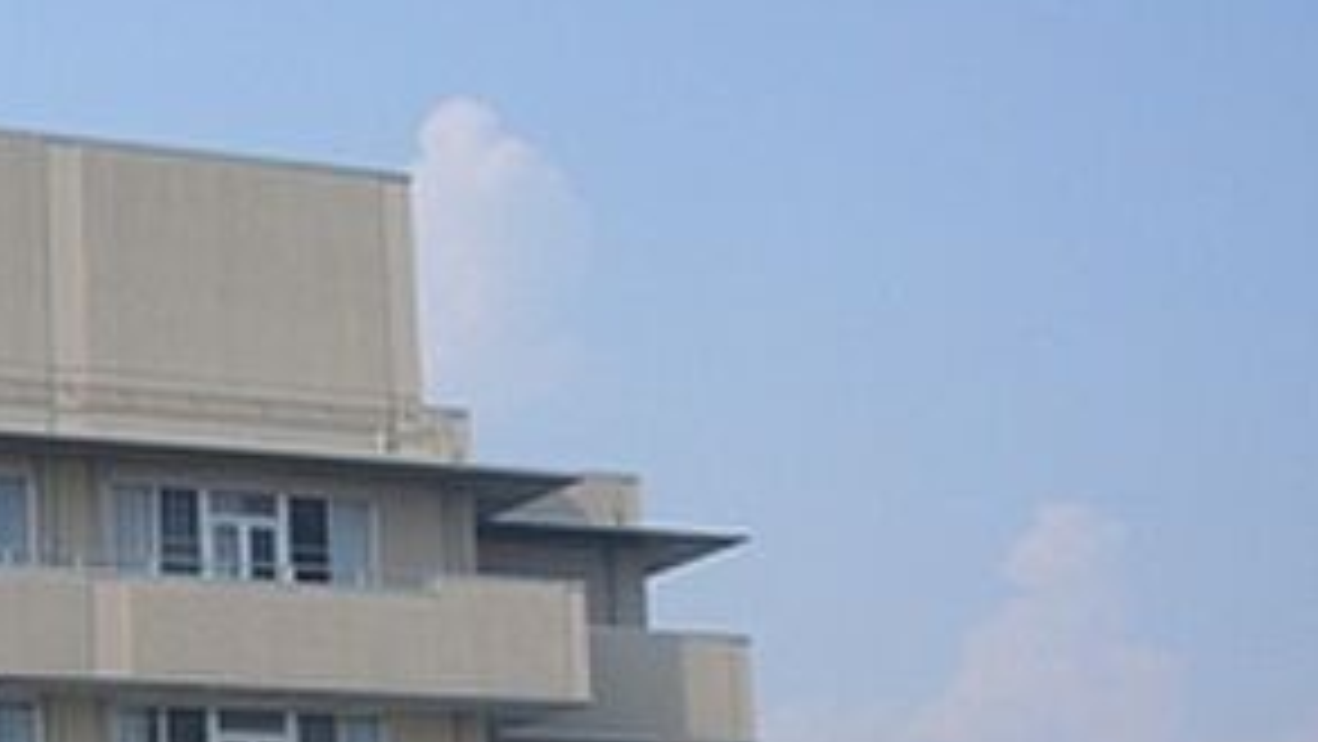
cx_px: -27
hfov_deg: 20.6
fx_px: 3496
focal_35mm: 100
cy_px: 670
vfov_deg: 12.0
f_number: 7.1
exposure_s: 1/320
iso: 80
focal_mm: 6.9
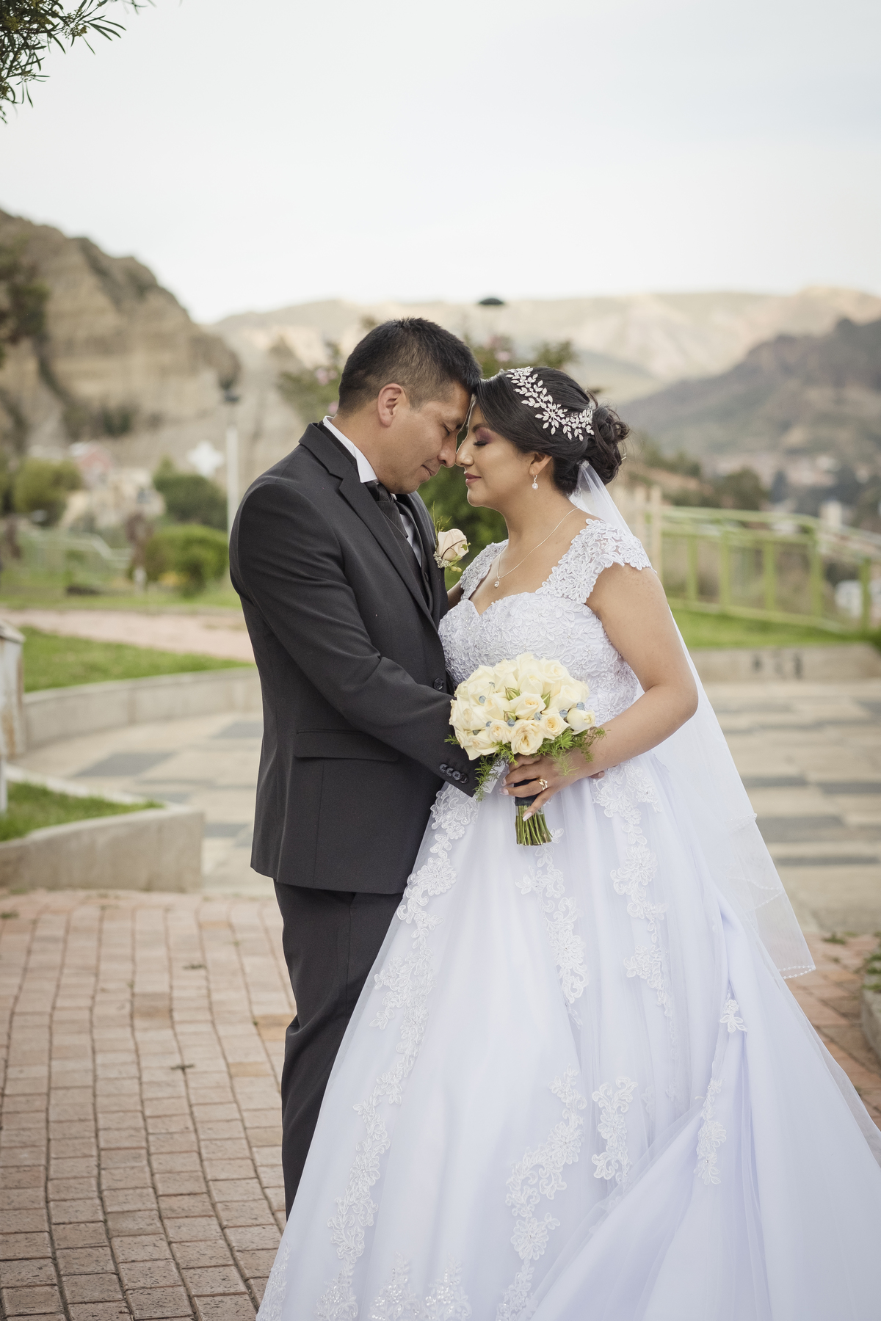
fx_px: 3083
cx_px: 440
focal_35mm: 84
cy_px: 660
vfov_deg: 24.2
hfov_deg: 16.3
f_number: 2.8
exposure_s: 1/2000
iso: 640
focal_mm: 56
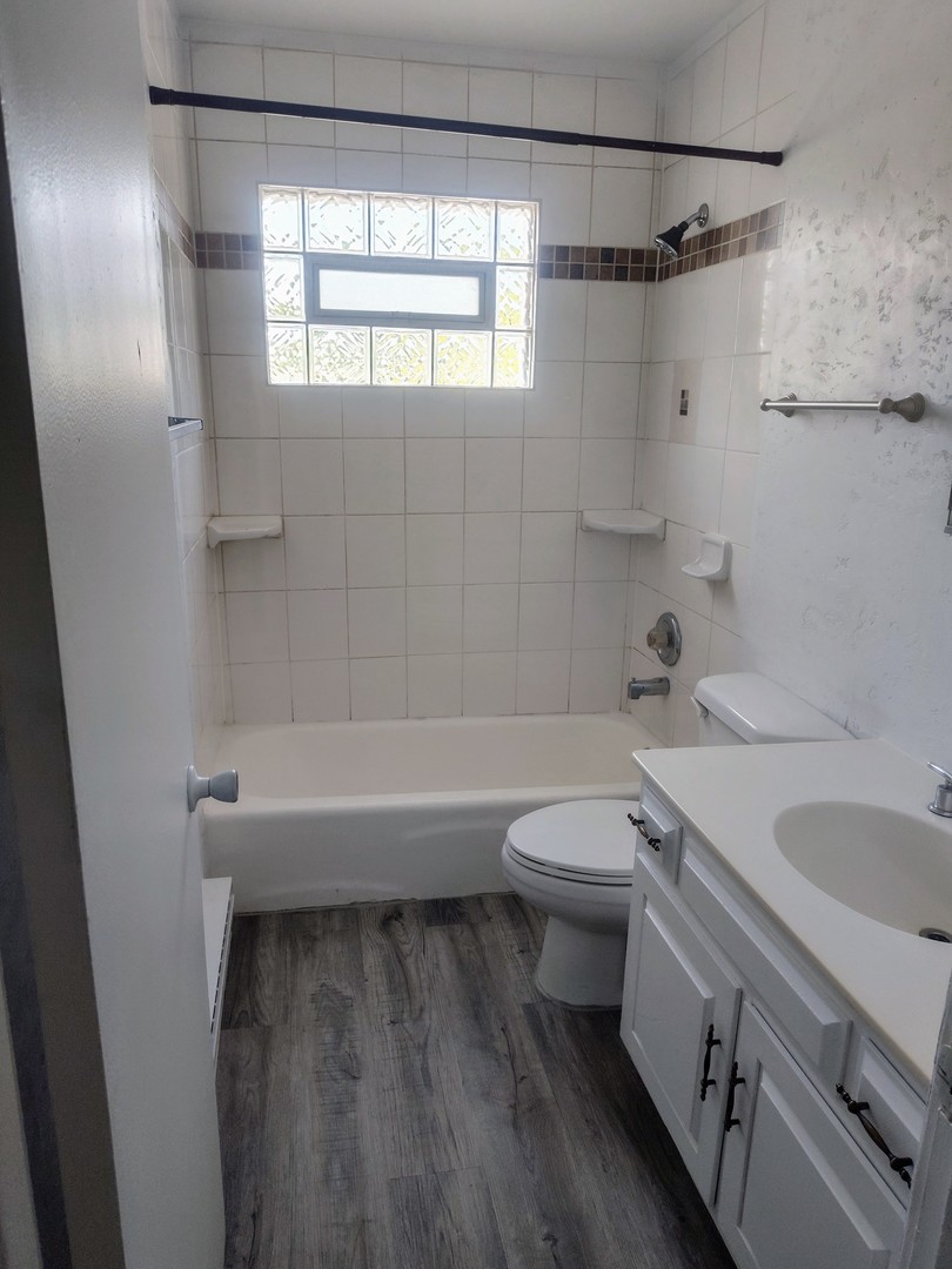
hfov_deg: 58.9
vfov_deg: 73.9
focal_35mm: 23
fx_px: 843
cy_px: 634
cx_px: 476
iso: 267
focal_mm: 5.56
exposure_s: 1/120
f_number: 1.8
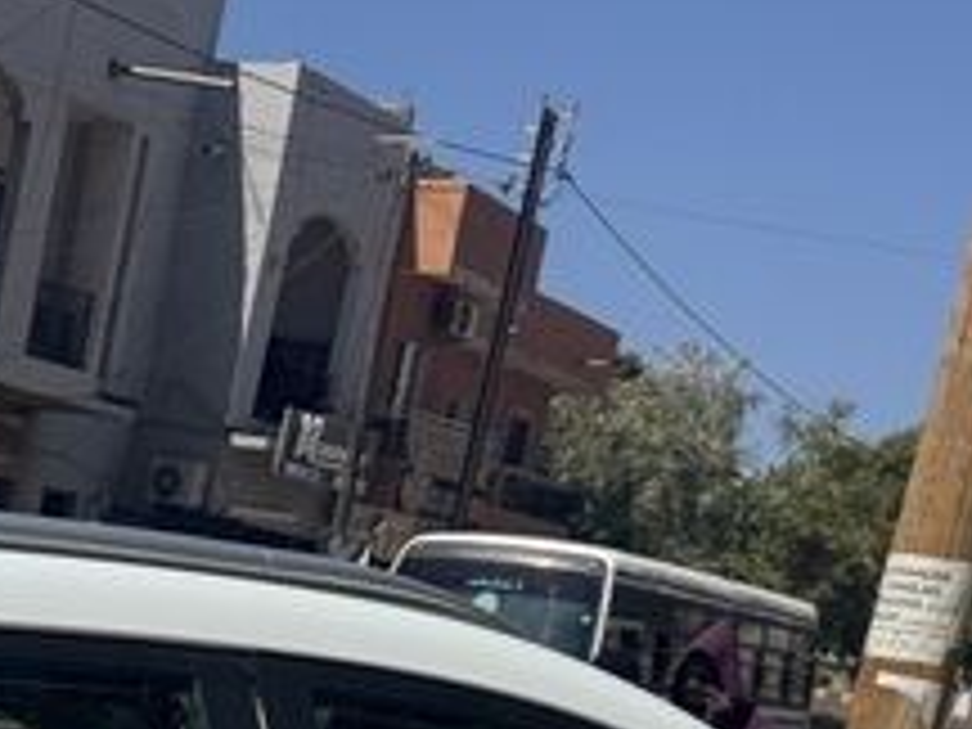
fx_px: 2499
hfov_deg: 20.6
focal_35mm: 89
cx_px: -176
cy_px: 1256
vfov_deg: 14.8
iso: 80
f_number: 1.78
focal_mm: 6.76
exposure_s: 1/10417
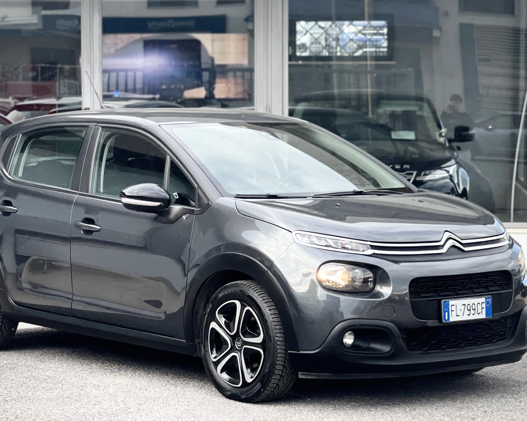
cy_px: 241
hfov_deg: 16.7
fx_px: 1794
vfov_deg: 13.4
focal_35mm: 115
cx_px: 254
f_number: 2.2
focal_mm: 7.5
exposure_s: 1/121
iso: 32
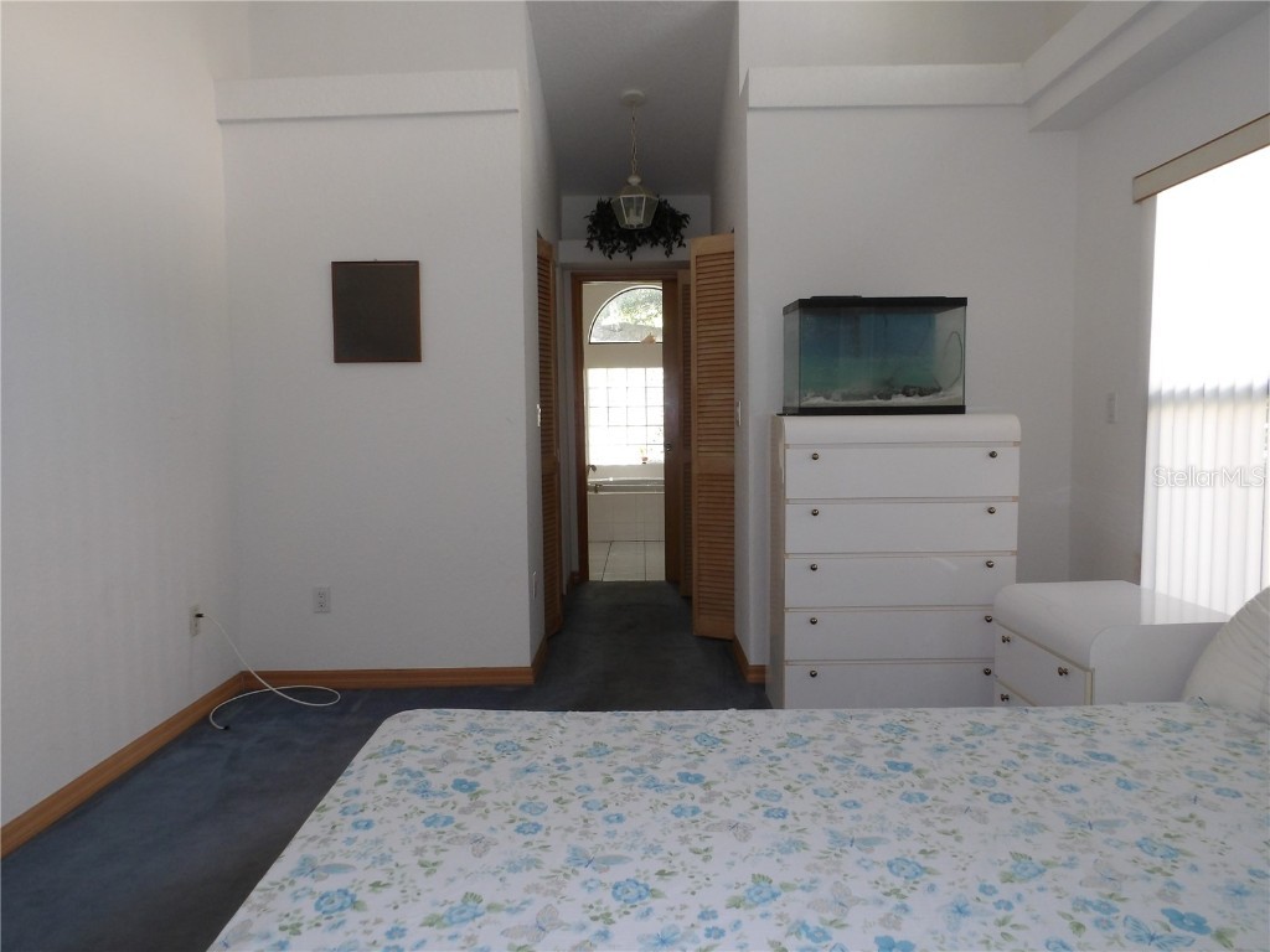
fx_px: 844
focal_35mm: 23
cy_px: 476
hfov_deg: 73.9
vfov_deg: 58.9
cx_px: 635
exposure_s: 1/30
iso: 200
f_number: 4.1
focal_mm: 4.2
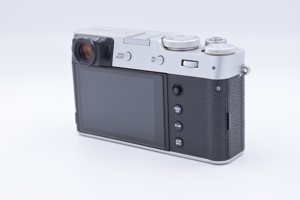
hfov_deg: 26.0
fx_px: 650
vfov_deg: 17.5
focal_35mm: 78
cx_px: 150
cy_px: 100
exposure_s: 1/100
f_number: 8
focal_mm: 52
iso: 400
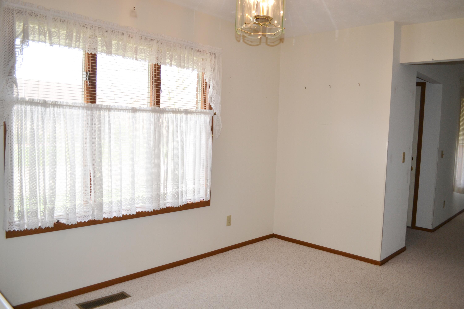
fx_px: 348
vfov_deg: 47.9
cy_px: 154
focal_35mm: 27
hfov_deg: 67.4
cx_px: 232
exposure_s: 1/125
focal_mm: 18
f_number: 4
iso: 220
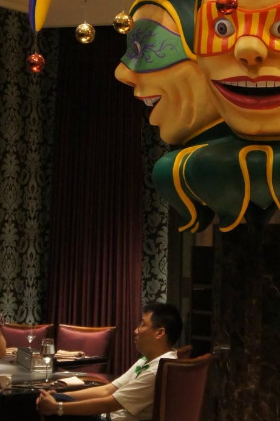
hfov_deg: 10.9
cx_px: 252
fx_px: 1459
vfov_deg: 16.4
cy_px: 216
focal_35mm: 125
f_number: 4.5
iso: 1600
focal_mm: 32
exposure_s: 1/40
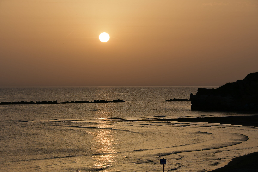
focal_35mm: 150
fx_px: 1075
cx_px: 129
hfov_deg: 13.7
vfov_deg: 9.1
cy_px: 86
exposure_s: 1/250
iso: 100
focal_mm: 100
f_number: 8
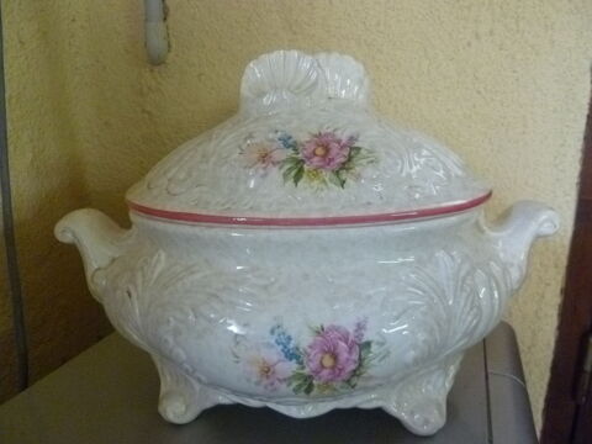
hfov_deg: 63.4
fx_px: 479
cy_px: 222
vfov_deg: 49.7
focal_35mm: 28
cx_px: 296
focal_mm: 5
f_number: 3.3
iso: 800
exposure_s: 1/20
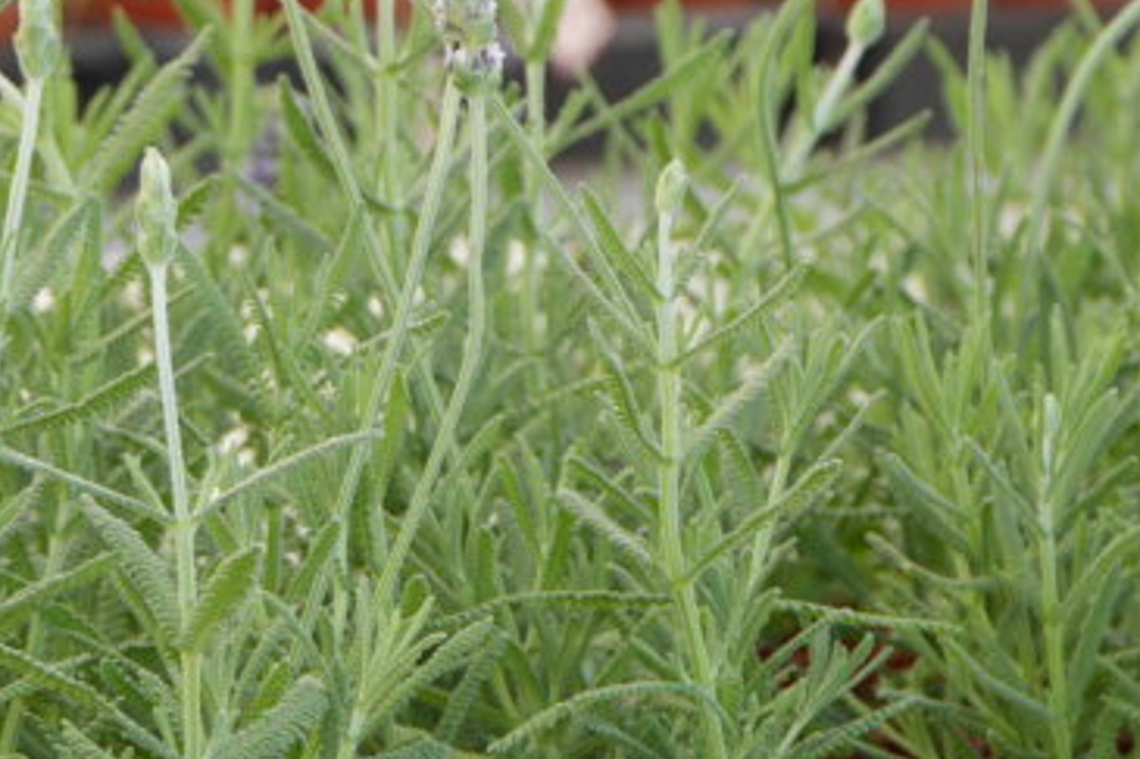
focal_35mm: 258
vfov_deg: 5.3
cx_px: 294
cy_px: 636
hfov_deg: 8.0
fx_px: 8158
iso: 100
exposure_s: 1/100
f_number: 4.5
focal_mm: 49
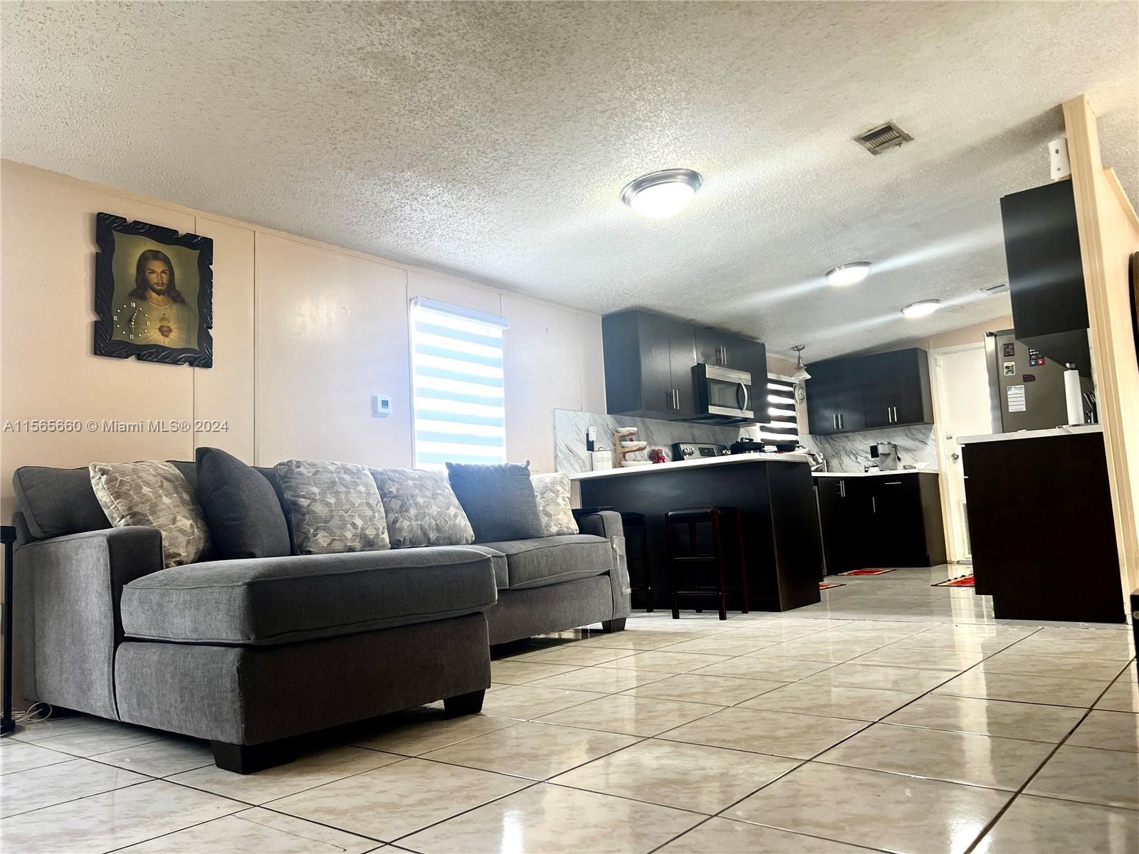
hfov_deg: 67.3
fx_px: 856
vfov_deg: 53.1
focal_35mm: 26
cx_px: 570
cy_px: 427
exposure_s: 1/60
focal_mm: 5.7
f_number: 1.5
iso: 80
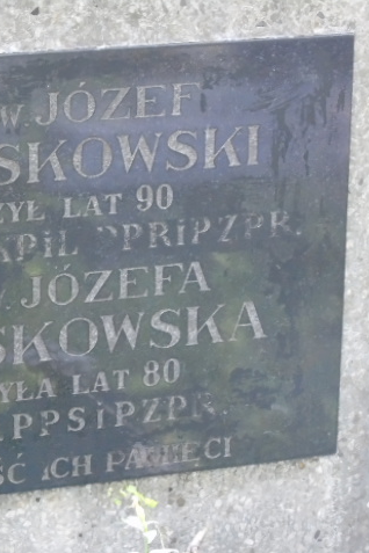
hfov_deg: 7.9
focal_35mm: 173
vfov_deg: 11.9
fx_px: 2660
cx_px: 96
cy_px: 277
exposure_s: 1/25
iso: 800
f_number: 4.6
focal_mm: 22
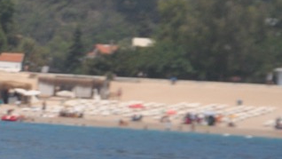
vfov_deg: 2.4
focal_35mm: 505
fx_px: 3777
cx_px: -277
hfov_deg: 4.2
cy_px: 239
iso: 400
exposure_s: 1/1250
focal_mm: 80
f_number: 9
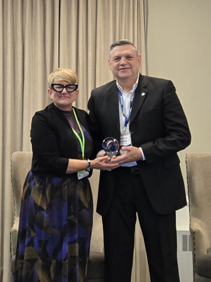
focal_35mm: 25
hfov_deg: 54.9
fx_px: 203
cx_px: 107
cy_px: 145
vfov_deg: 69.4
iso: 320
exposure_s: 1/120
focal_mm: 5.4
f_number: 1.8
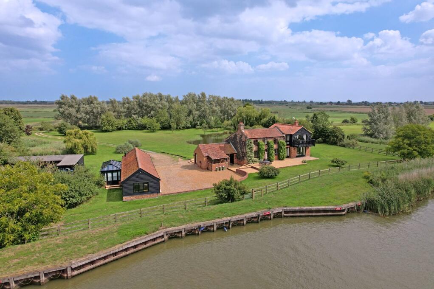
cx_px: 217
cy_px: 144
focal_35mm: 22
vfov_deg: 57.2
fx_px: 265
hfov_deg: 78.6
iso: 100
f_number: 2.8
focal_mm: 8.38
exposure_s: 1/160
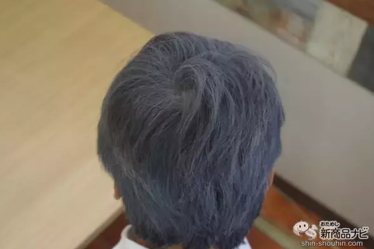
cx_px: 186
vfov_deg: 20.9
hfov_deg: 31.0
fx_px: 675
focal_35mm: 65
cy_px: 125
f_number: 4.5
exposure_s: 1/80
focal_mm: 42.5
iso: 1600
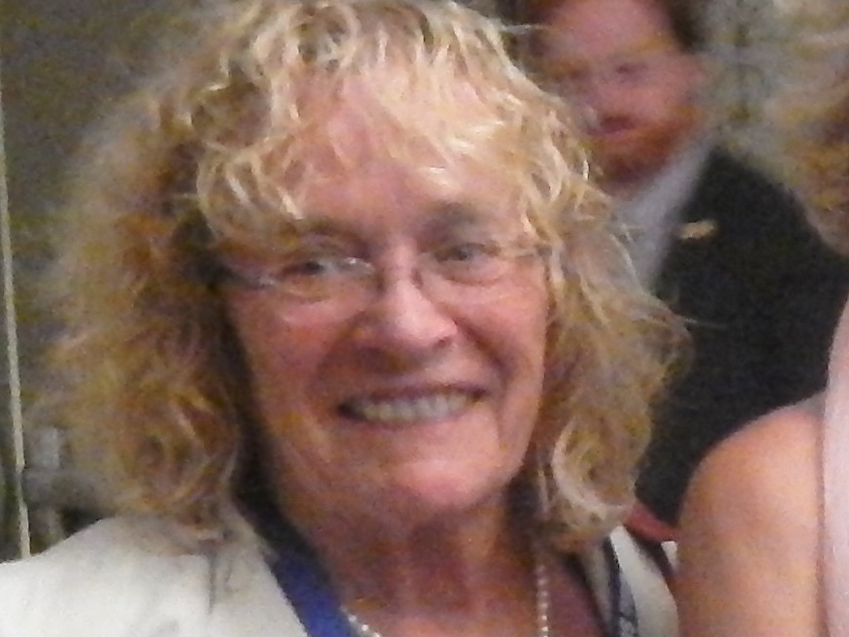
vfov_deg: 41.8
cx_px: 413
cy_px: 294
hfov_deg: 54.0
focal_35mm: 34
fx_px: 834
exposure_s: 1/13
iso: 800
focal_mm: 5.6
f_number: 3.2
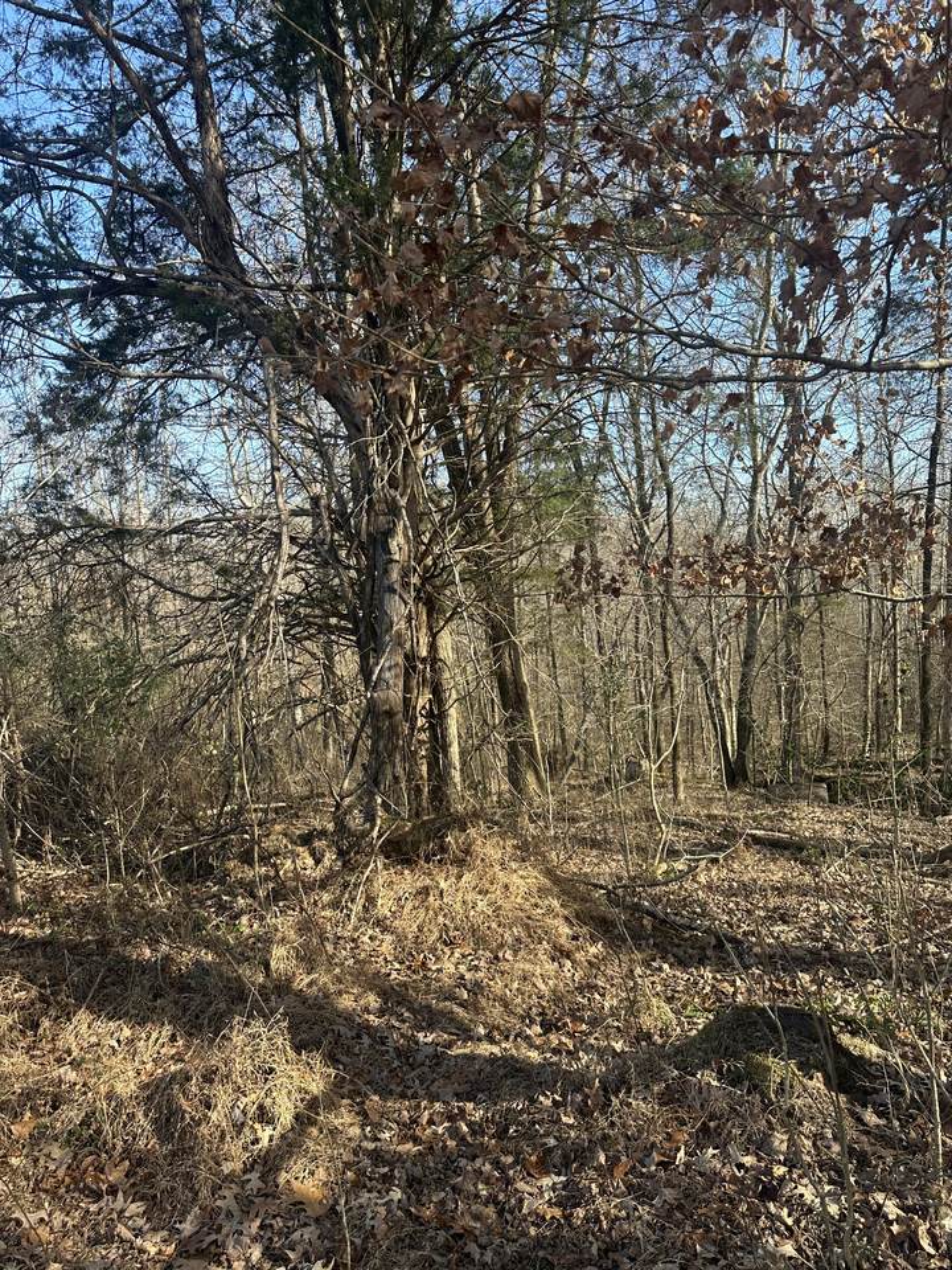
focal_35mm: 24
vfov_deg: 71.6
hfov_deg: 56.8
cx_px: 476
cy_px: 635
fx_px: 880
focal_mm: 6.86
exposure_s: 1/574
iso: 80
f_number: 1.78
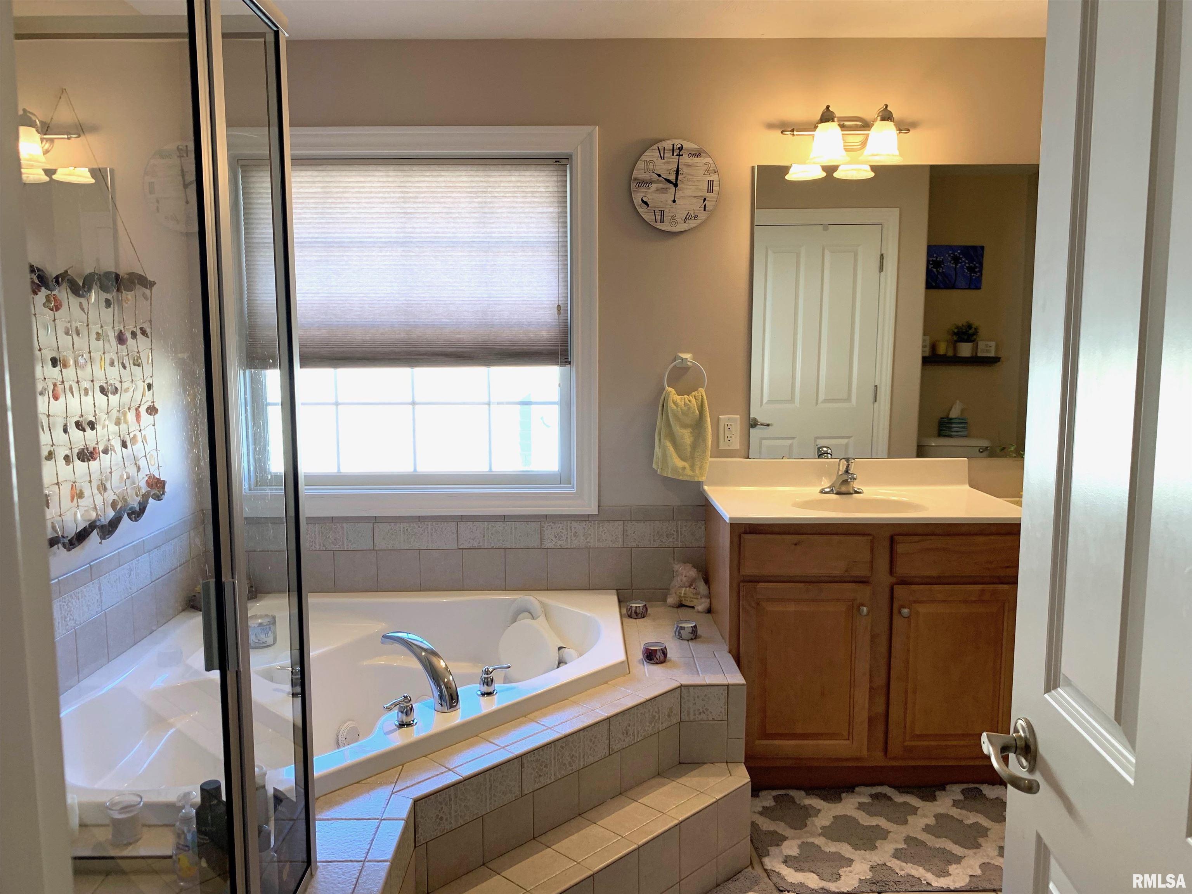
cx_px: 596
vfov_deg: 53.1
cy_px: 447
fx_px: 895
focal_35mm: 26
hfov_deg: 67.3
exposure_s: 1/120
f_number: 1.8
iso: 80
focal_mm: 4.25
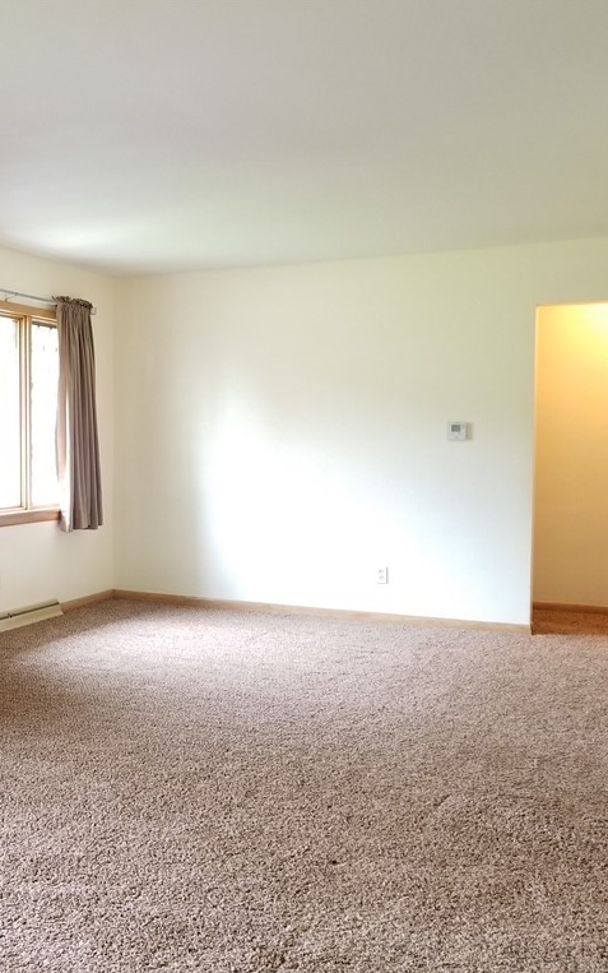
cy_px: 486
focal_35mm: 37
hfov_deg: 32.9
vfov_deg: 52.7
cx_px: 78
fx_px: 981
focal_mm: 4.25
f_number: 1.7
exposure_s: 1/60
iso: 500
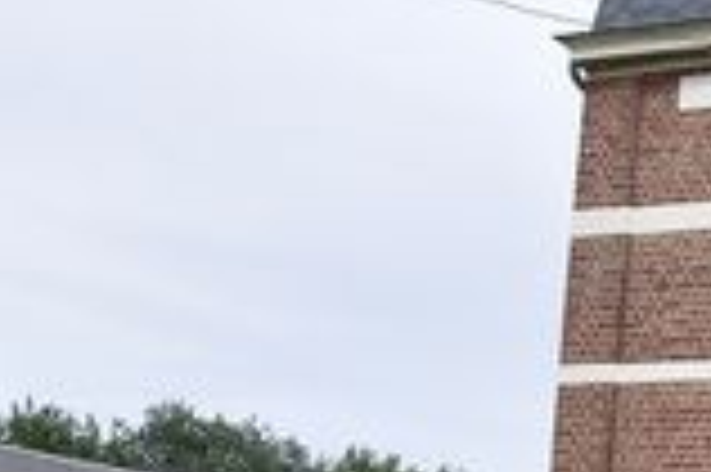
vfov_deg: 11.3
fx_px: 2366
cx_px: 1202
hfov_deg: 15.2
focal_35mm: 120
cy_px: 447
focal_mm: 21
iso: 200
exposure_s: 1/250
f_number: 8
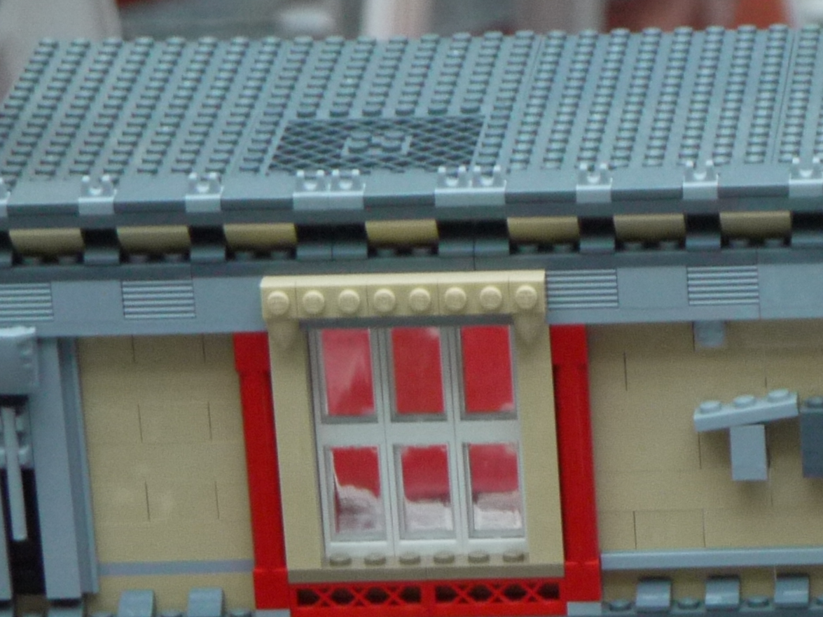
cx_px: 1122
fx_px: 6799
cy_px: 760
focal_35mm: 286
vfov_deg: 5.2
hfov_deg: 6.9
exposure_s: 1/100
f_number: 5.6
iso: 800
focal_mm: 42
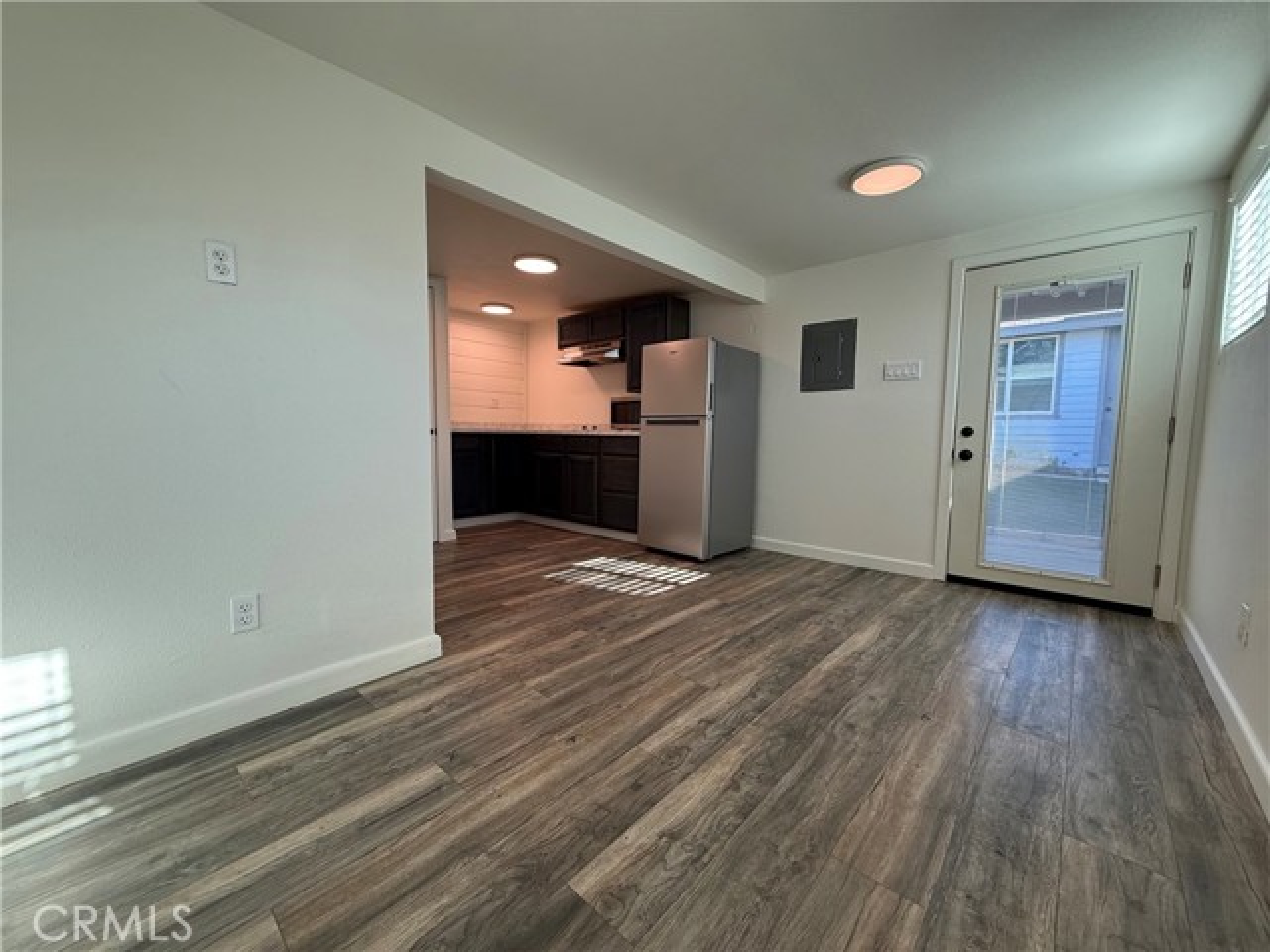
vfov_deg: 85.7
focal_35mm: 14
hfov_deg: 102.1
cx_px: 635
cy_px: 476
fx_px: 514
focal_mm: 2.22
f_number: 2.2
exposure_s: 1/120
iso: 100
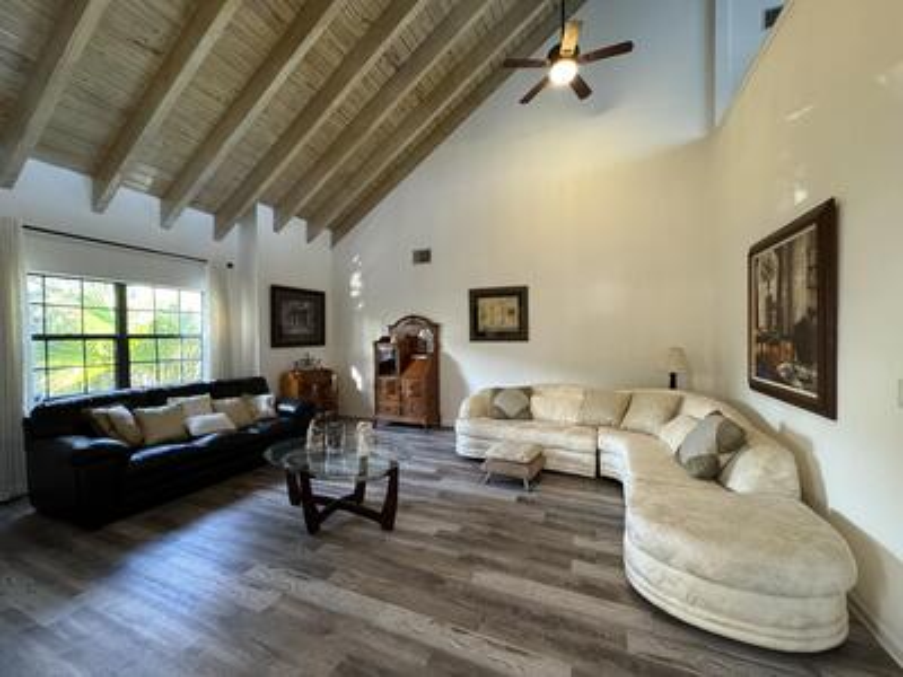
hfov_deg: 102.1
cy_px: 338
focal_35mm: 14
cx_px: 452
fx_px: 365
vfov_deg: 85.7
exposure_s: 1/60
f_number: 2.2
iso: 640
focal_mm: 2.22
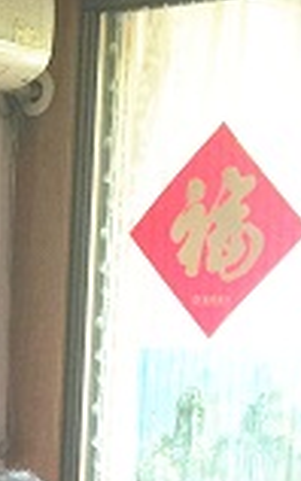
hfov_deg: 9.8
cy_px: 700
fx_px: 1729
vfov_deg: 14.8
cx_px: -76
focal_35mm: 132
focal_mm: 4.15
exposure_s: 1/33
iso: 32
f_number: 2.2
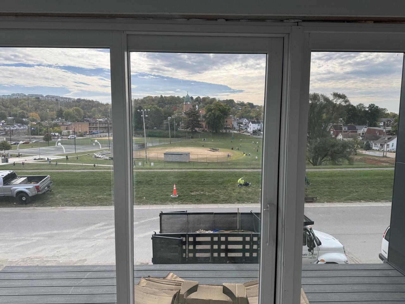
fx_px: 281
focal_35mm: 24
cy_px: 152
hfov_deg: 71.6
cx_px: 202
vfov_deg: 56.8
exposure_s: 1/1980
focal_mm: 6.86
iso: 80
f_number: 1.78
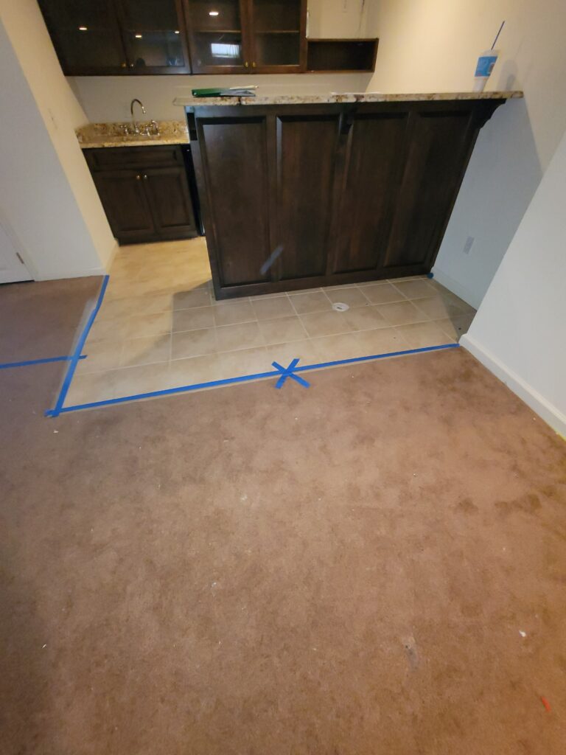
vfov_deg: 106.2
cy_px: 378
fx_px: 283
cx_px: 283
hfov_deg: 89.9
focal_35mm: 13
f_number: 2.2
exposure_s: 1/24
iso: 640
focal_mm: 2.2
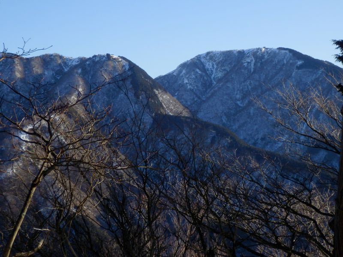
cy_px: 128
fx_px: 753
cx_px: 172
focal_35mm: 76
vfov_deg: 19.4
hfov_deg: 25.7
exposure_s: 1/640
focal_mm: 13.5
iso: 80
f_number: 4.9
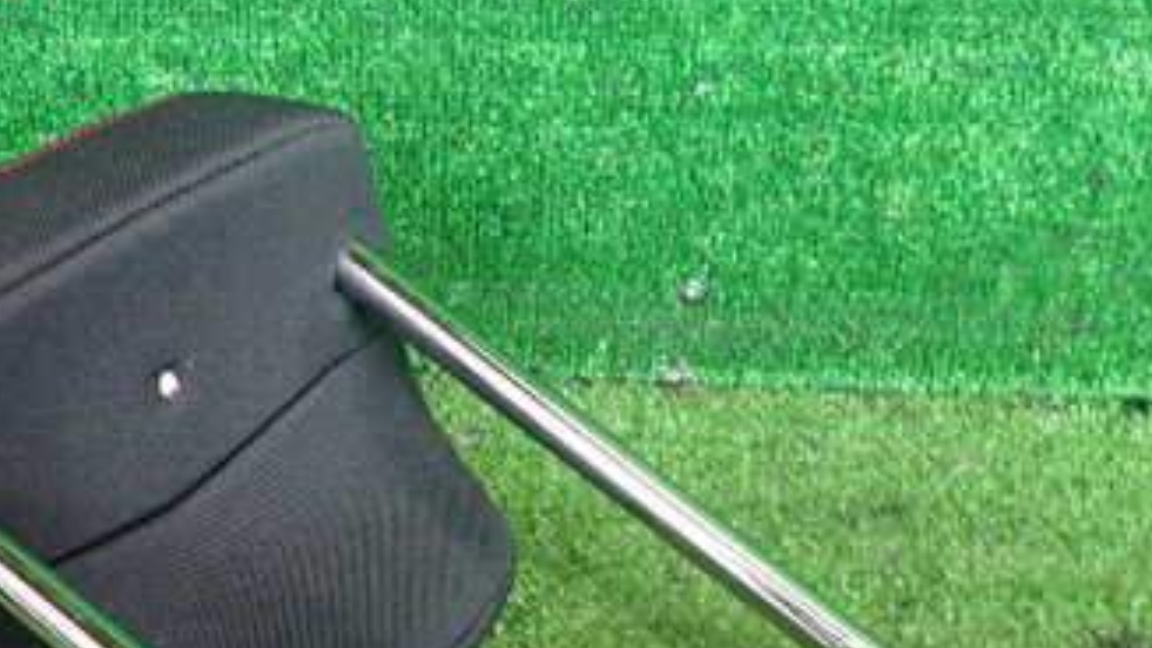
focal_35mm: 60
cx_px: 437
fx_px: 1833
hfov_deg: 34.7
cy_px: 718
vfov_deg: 19.2
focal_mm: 5.4
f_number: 2.3
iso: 400
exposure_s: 1/60
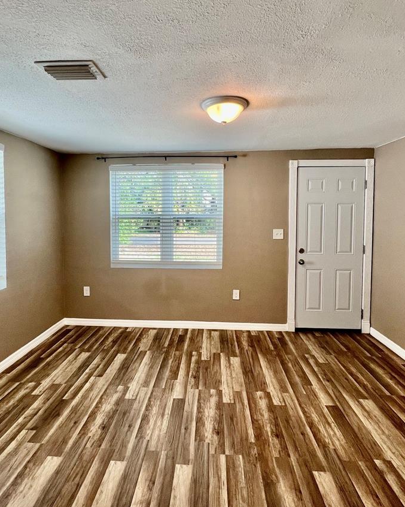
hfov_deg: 73.8
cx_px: 192
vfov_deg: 86.1
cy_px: 231
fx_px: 270
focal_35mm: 18
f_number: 1.8
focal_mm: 1.57
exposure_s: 1/120
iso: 80
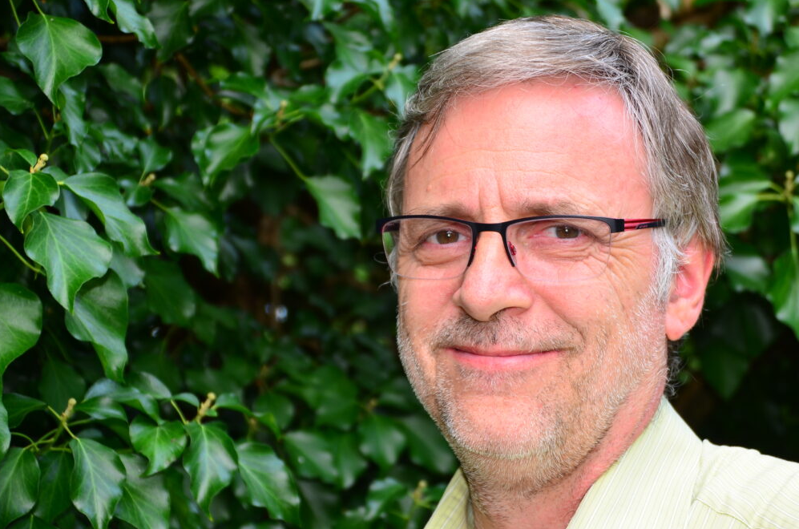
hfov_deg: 26.4
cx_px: 402
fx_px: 1705
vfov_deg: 17.6
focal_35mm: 77
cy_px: 264
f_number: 5.6
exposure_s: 1/60
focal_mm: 50
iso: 100
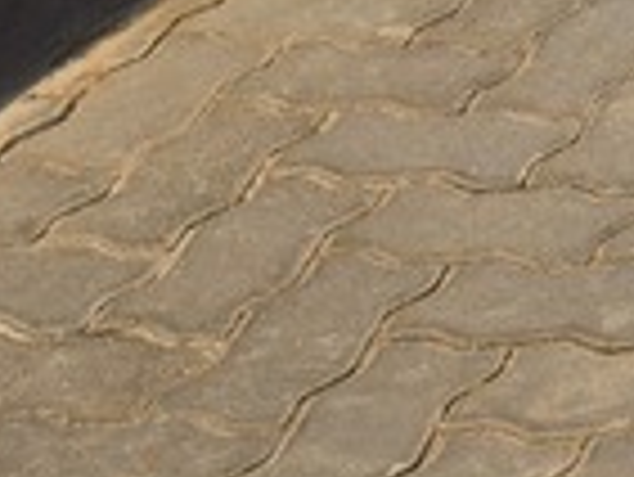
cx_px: 2172
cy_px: -1089
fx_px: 3061
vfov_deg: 7.5
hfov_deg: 8.7
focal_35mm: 167
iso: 25
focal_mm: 5.4
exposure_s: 1/220
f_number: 1.8
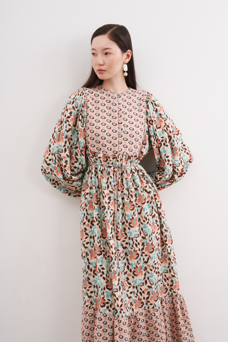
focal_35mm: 63
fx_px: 598
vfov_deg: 31.9
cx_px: 114
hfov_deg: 21.6
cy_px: 171
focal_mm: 63
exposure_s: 1/160
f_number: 11
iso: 400
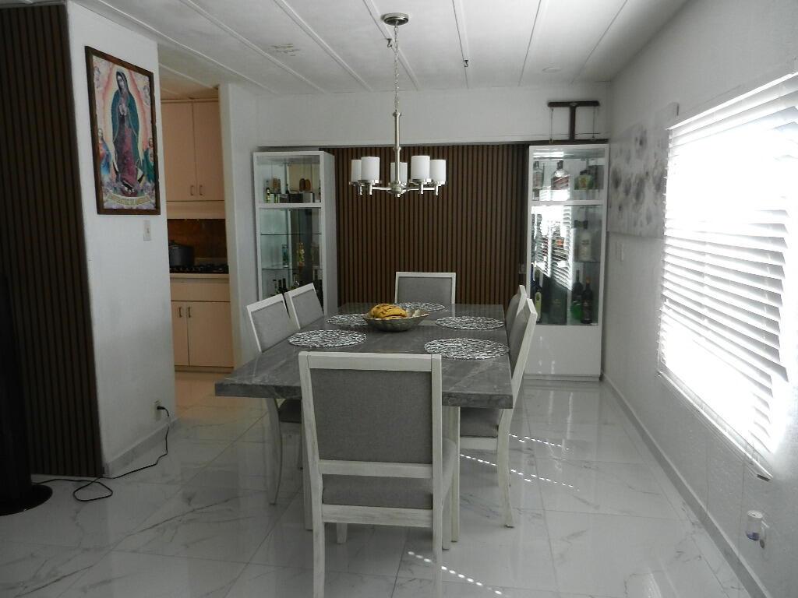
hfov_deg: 69.4
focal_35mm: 25
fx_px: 576
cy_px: 299
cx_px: 399
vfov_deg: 54.9
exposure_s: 1/60
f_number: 3.5
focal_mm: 4.5
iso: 160
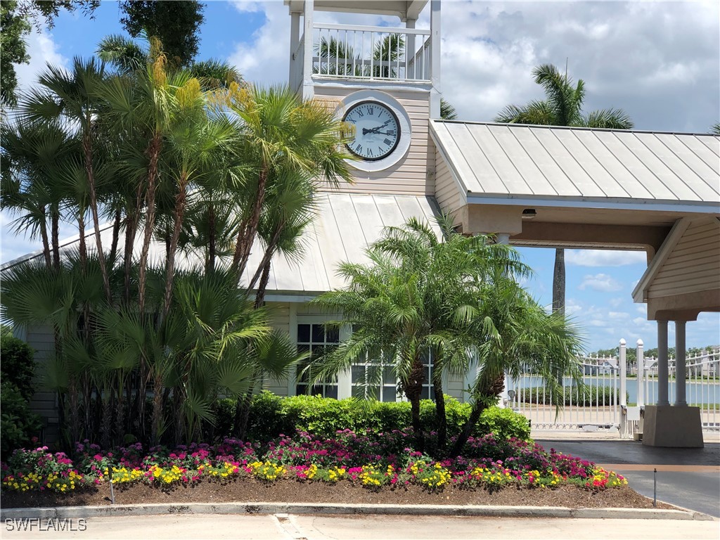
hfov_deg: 33.8
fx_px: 1186
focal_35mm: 57
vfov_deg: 25.7
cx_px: 360
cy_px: 270
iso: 20
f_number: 2.8
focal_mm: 6.6
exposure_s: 1/852
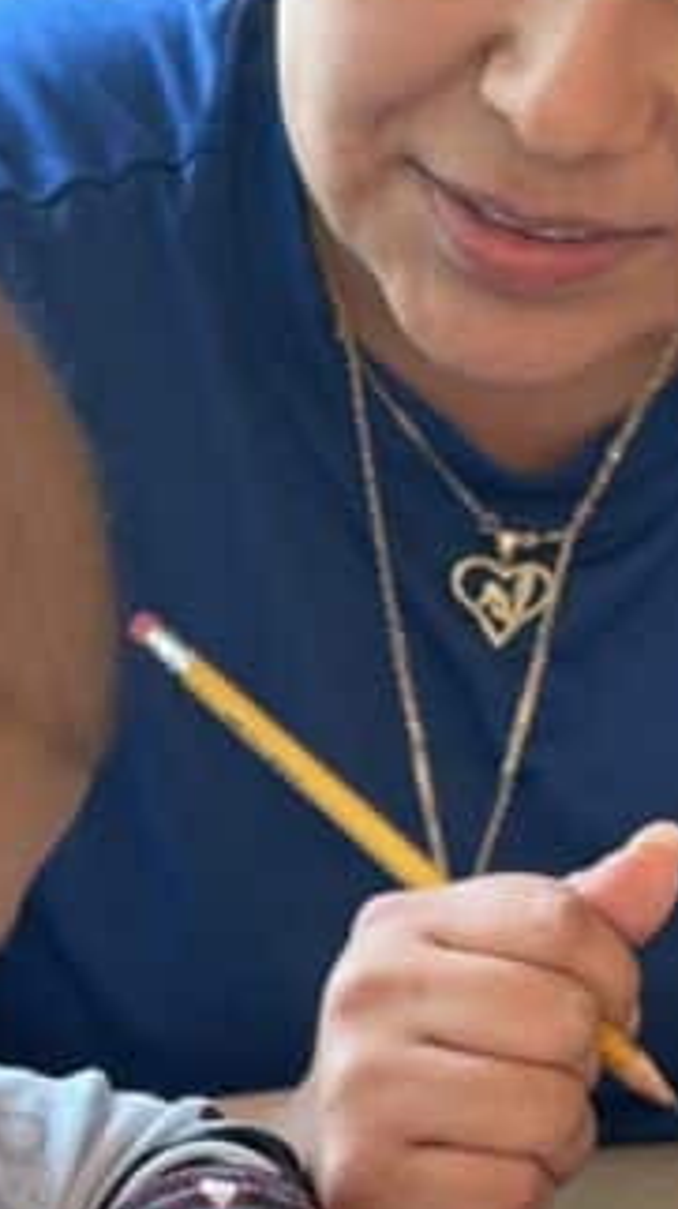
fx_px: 5321
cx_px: 135
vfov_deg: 12.9
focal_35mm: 166
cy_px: 902
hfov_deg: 7.3
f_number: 1.78
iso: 125
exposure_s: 1/60
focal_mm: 6.86
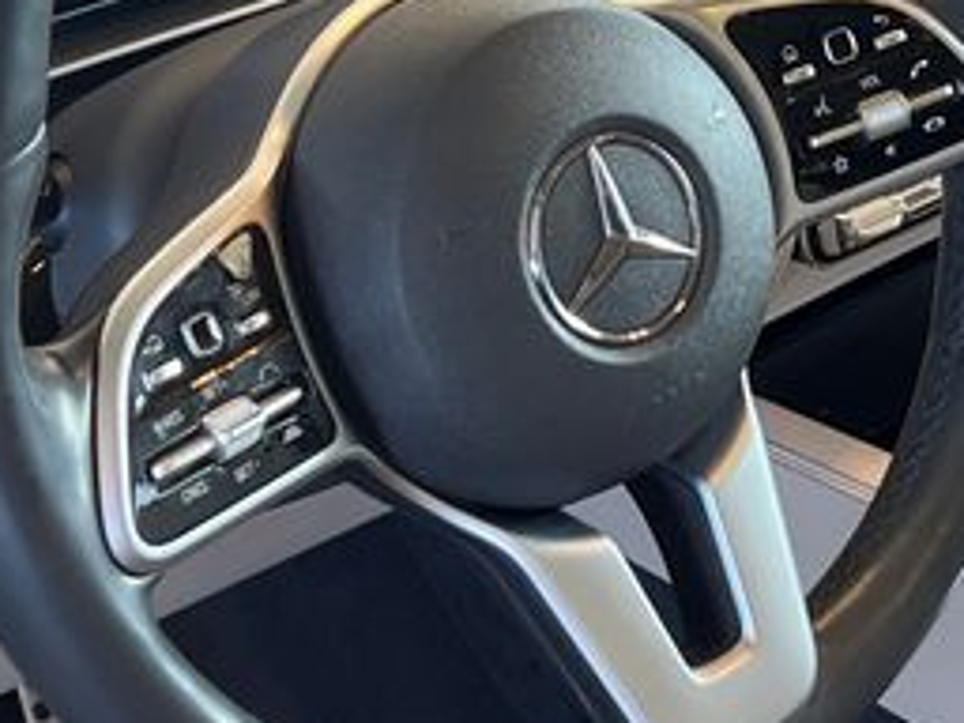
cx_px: 859
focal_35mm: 104
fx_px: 2896
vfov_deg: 14.2
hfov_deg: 18.6
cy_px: 166
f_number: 1.5
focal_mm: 5.7
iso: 100
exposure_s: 1/121
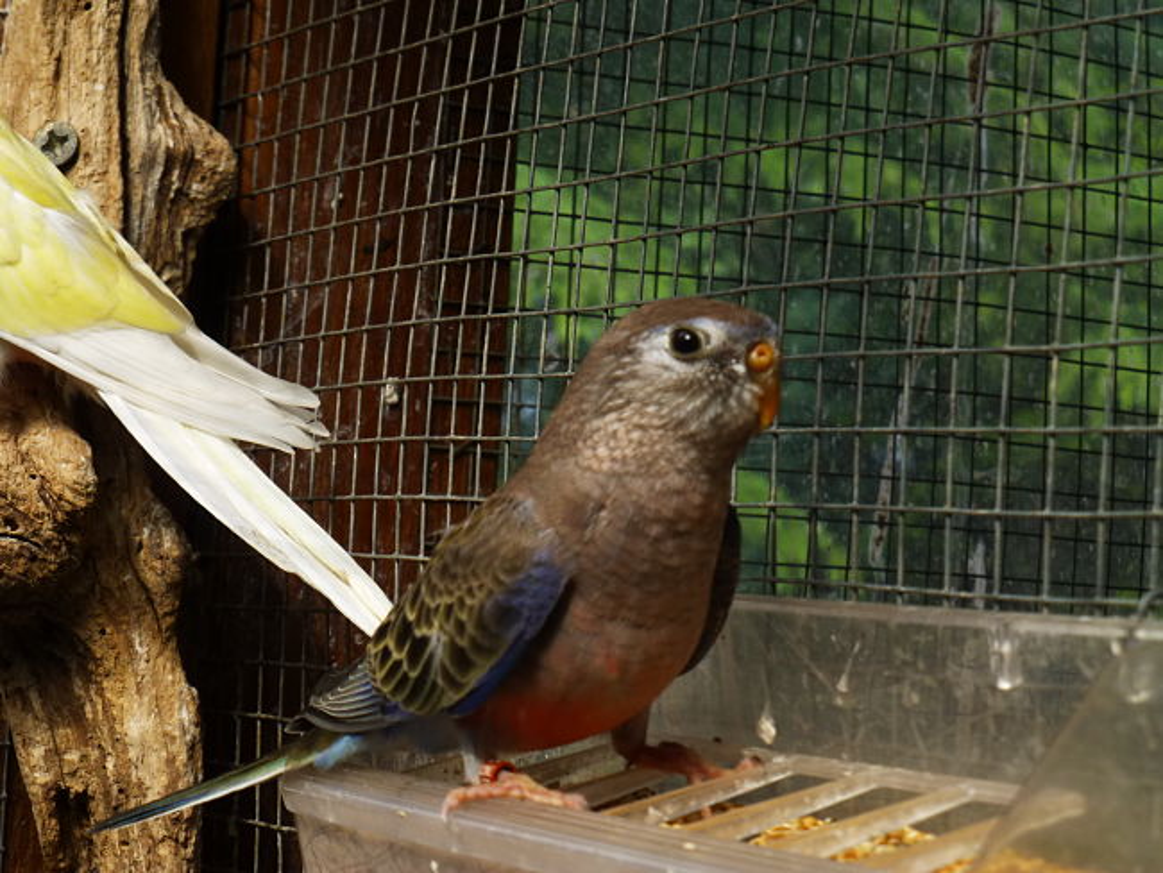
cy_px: 436
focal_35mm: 90
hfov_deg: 21.8
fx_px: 3025
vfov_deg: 16.4
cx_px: 582
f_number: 5.2
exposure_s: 1/250
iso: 100
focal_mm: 16.1
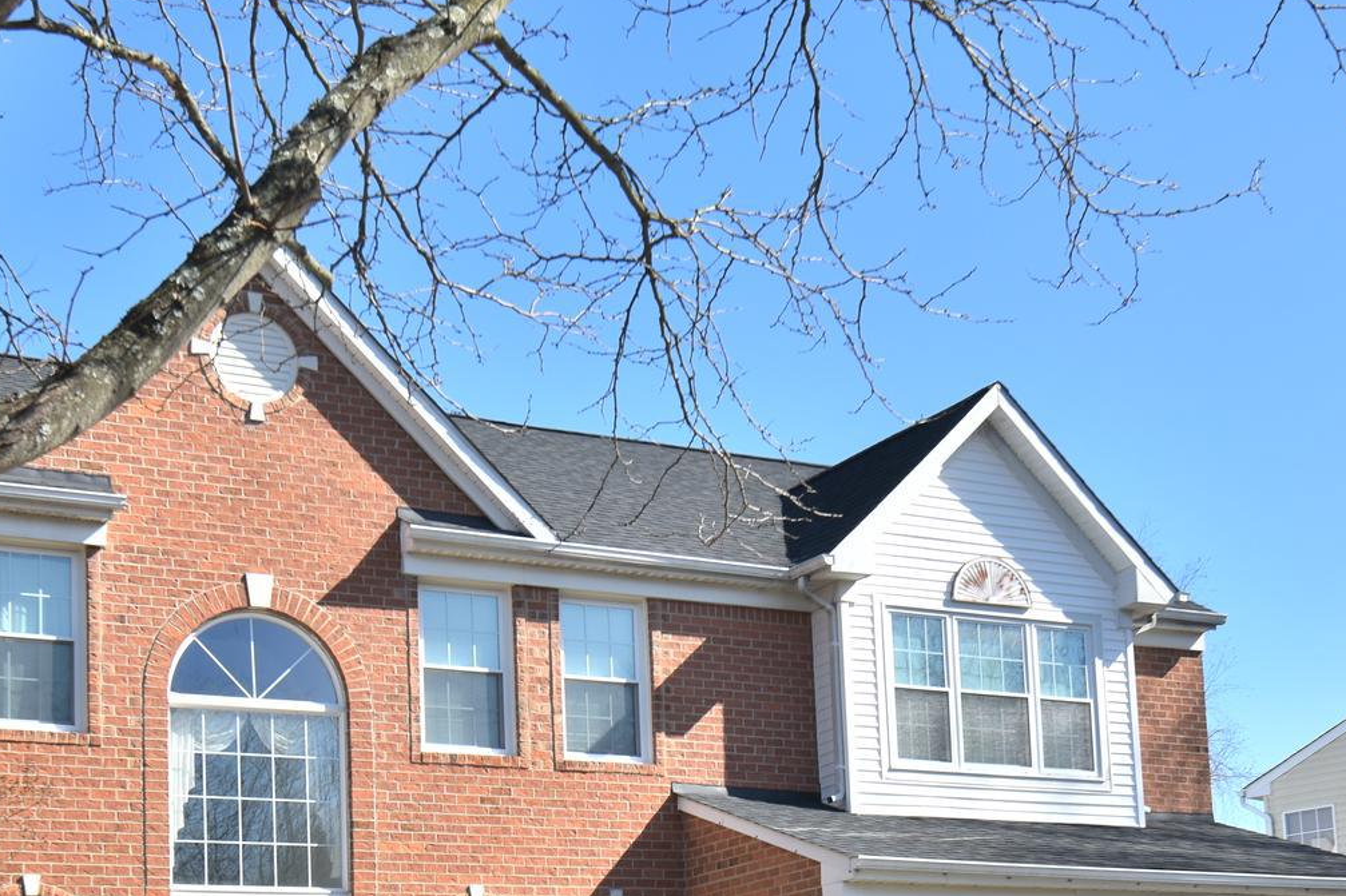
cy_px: 894
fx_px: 2280
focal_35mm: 61
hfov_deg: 32.9
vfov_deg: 21.5
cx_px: 608
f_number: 8
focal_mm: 20
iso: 100
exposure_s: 1/250
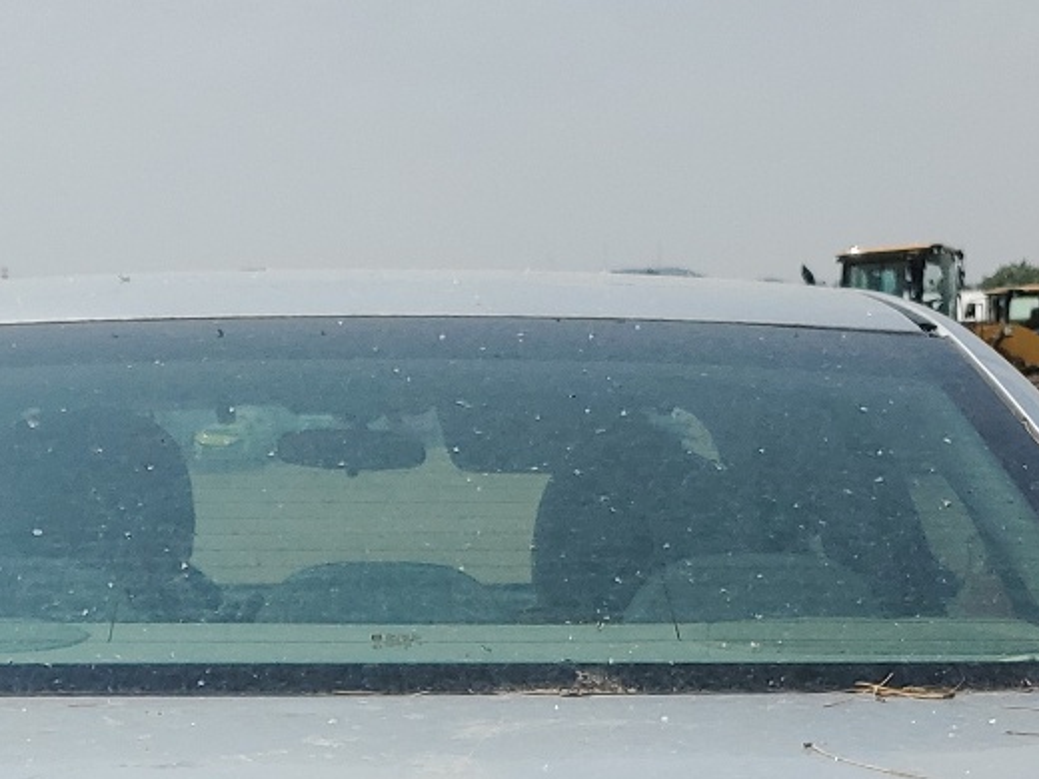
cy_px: 1135
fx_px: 2401
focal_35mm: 80
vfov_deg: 16.9
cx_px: 400
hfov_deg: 24.4
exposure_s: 1/10000
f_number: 1.5
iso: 50
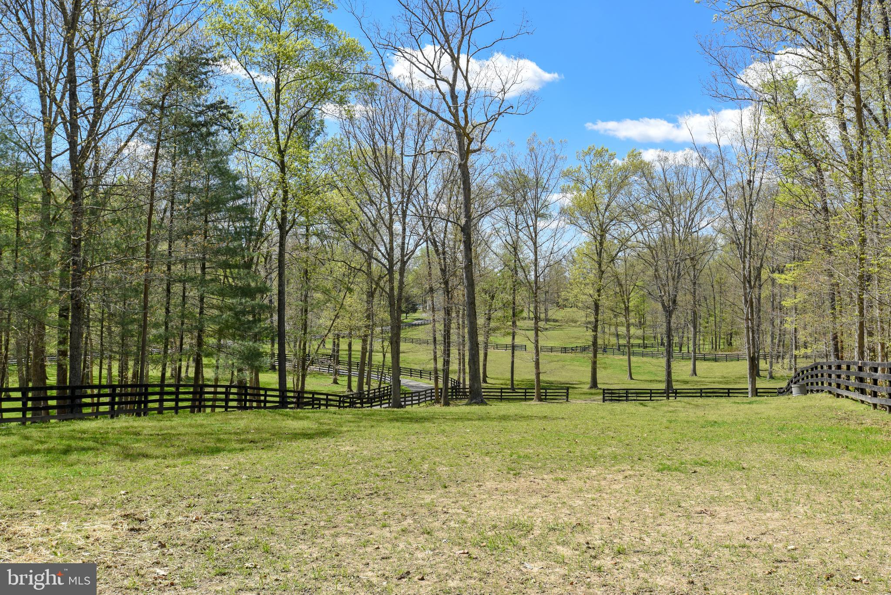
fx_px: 867
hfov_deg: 54.4
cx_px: 446
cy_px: 298
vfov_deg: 37.9
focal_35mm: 35
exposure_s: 1/200
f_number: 9
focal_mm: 35
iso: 100
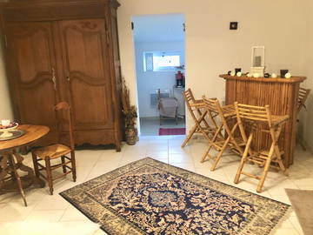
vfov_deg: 49.7
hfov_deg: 63.4
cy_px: 118
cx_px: 156
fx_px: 253
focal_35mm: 28
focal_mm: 3.99
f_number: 1.8
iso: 100
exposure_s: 1/17
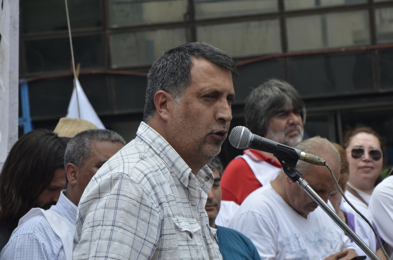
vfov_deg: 8.7
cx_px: 196
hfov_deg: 13.1
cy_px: 130
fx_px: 1716
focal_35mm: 158
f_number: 10
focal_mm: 105
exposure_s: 1/200
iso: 200
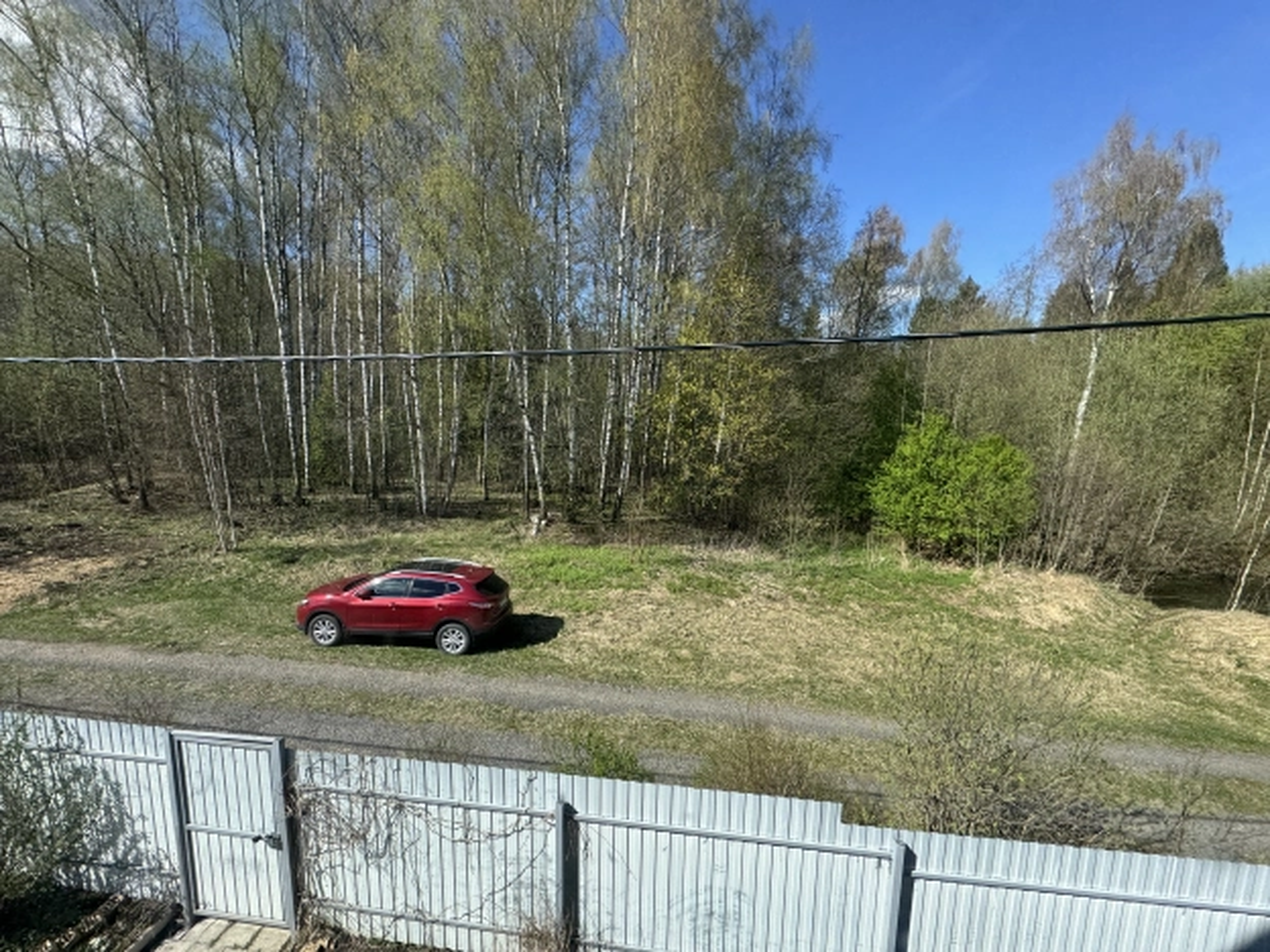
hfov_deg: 102.1
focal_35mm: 14
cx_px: 635
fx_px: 514
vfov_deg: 85.7
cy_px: 476
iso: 40
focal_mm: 2.22
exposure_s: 1/687
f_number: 2.2
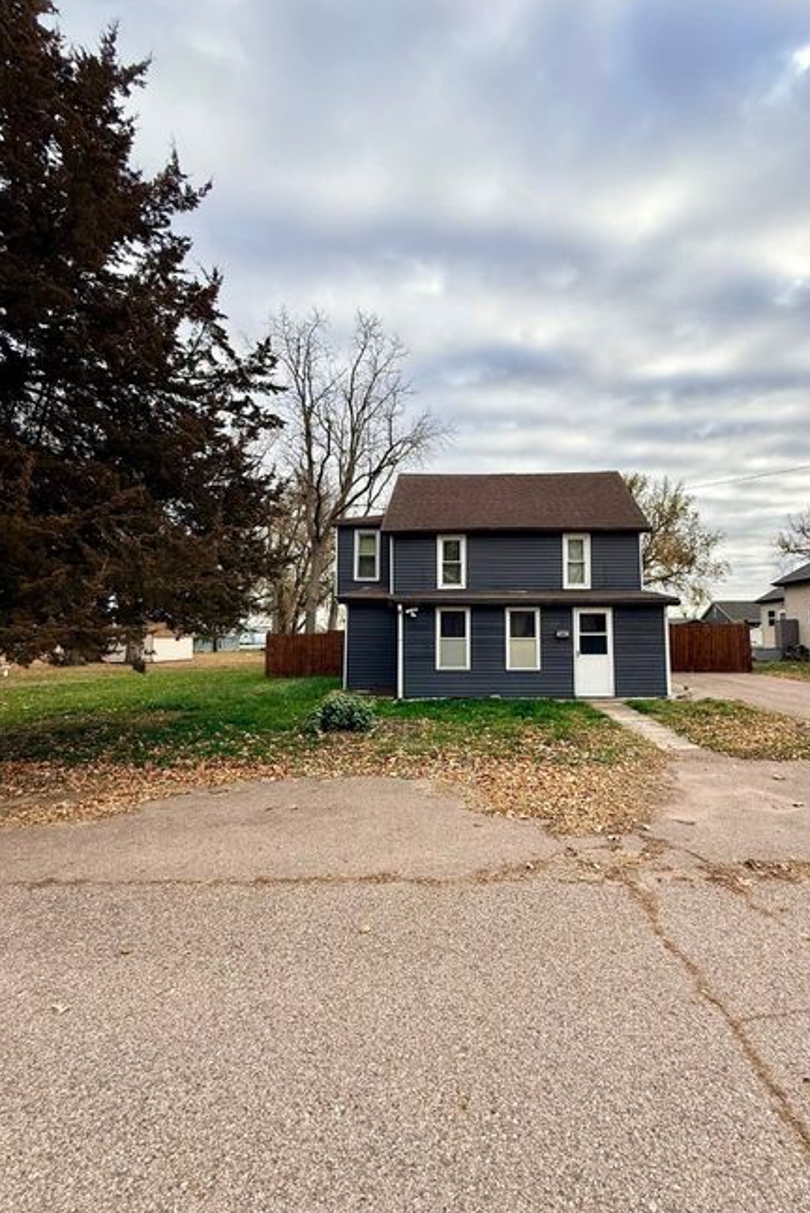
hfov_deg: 77.0
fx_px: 506
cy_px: 601
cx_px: 461
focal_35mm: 15
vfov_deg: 100.4
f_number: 2.2
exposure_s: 1/579
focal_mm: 2.22
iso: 50
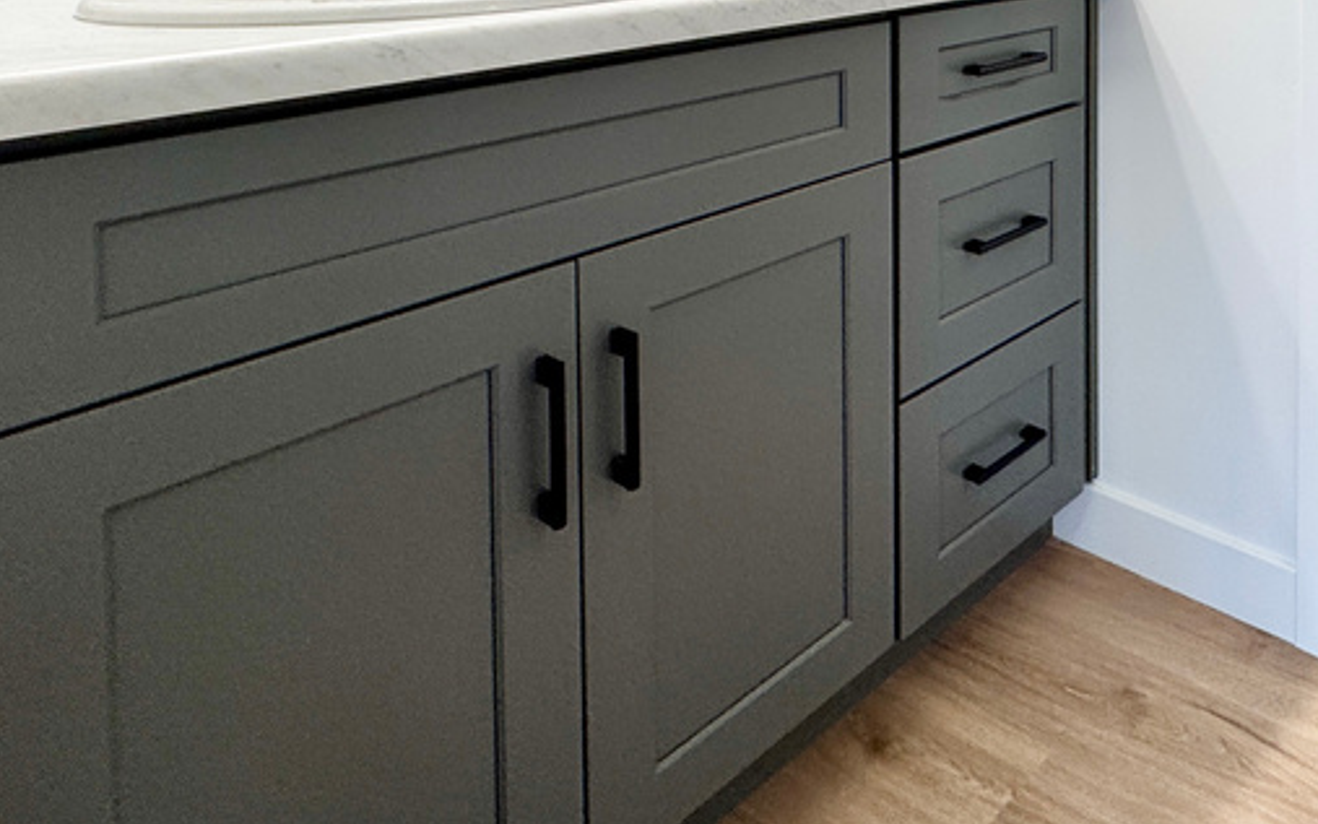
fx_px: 1078
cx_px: 1092
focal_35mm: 30
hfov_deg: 57.2
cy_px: -91
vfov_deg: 35.5
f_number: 2.2
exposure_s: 1/120
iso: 80
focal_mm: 2.22
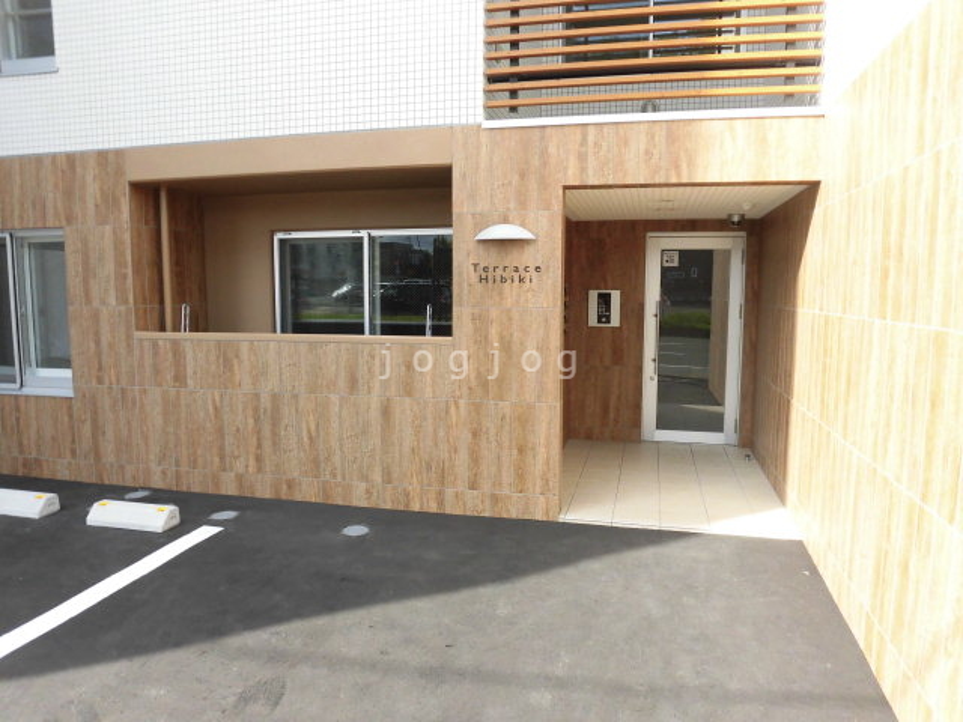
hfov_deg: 71.6
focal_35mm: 24
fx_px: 668
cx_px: 482
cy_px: 361
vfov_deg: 56.8
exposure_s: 1/320
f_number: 3.1
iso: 100
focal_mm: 4.3
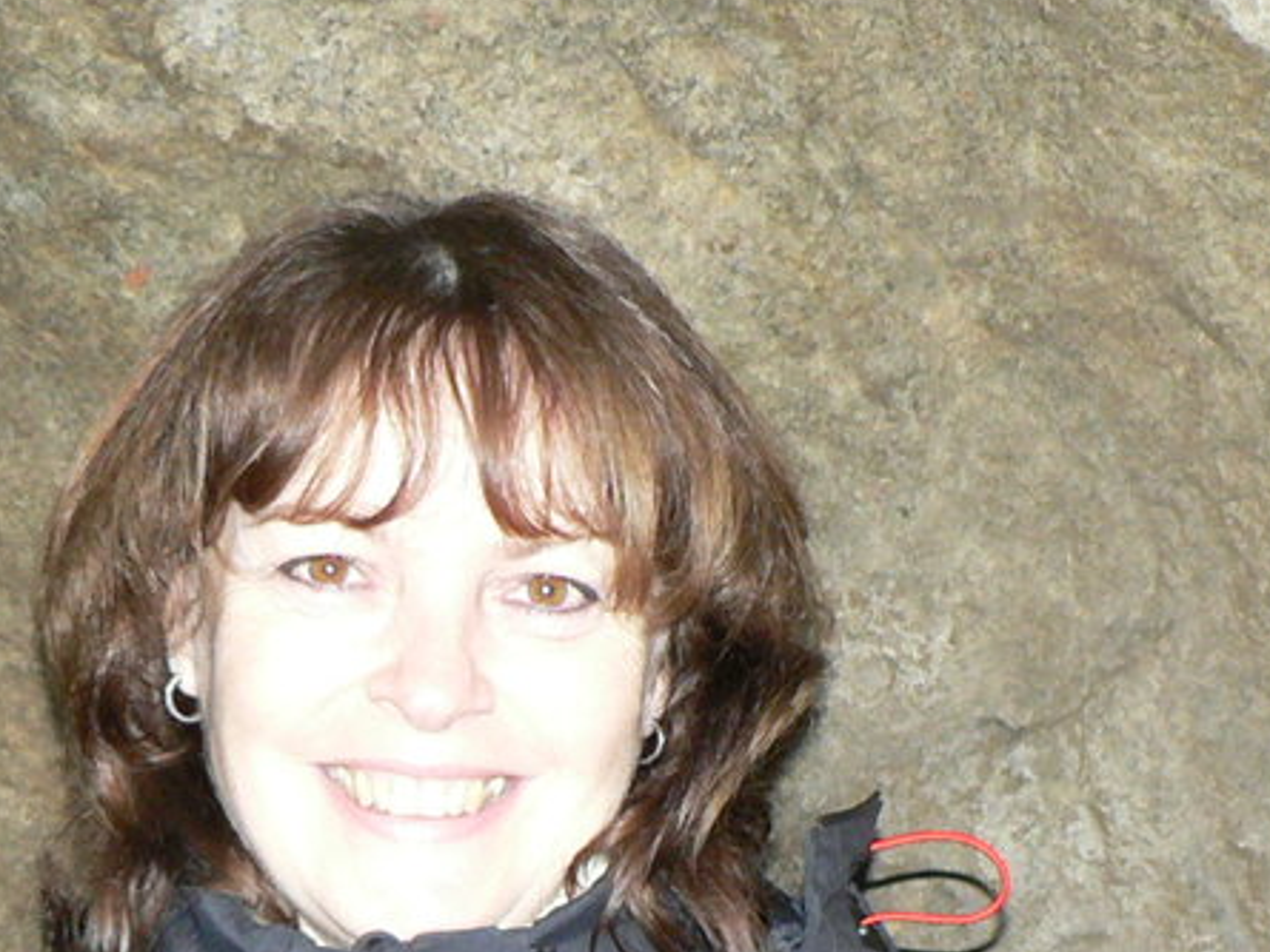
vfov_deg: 15.0
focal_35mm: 97
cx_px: 462
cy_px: 941
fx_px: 3560
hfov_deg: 20.2
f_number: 2.8
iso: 200
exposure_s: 1/60
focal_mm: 6
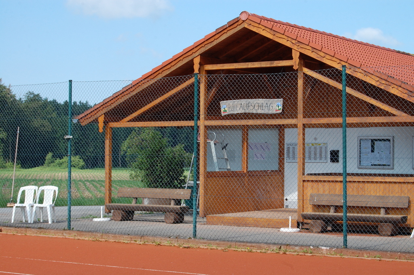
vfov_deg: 16.5
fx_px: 948
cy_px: 138
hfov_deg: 24.6
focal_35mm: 82
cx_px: 207
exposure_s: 1/200
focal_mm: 55
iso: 400
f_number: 10
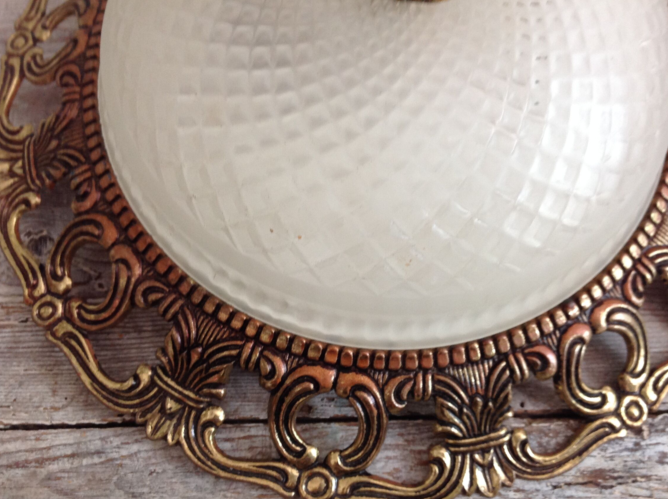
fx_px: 771
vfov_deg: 35.9
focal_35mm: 40
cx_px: 355
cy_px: 264
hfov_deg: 46.8
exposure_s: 1/15
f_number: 2.4
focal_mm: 4.28
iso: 100
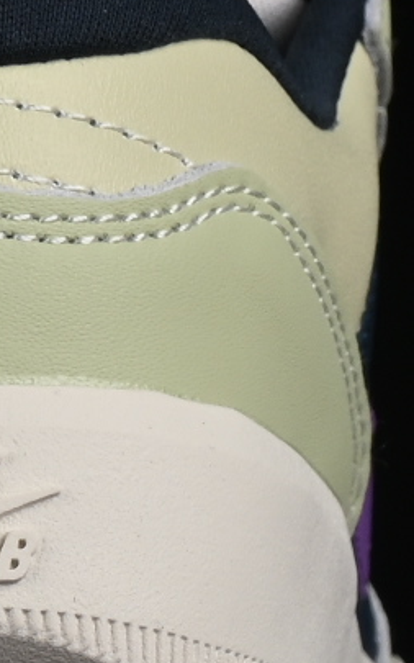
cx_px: -620
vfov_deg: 4.0
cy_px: -182
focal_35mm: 526
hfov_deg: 2.5
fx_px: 9499
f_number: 10
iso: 160
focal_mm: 50
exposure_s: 1/160
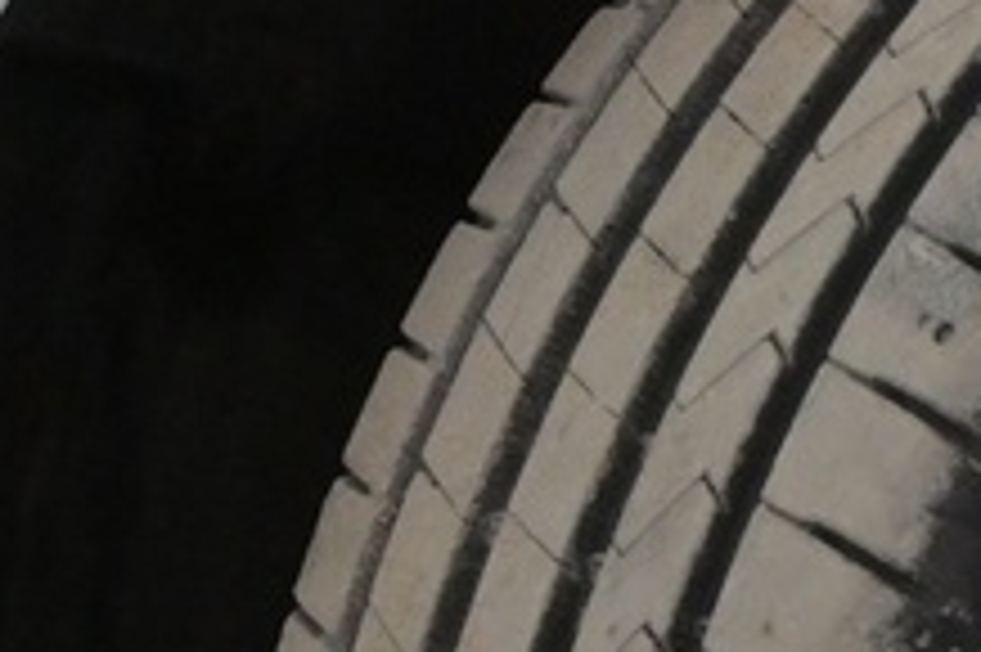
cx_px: 1930
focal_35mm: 279
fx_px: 7589
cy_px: 1021
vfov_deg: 4.9
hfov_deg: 7.1
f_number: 5.6
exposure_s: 1/125
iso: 2500
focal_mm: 25
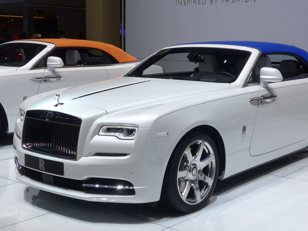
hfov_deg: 32.7
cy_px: 108
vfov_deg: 24.8
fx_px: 525
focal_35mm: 59
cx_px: 169
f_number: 2.8
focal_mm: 9
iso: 80
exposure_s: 1/400
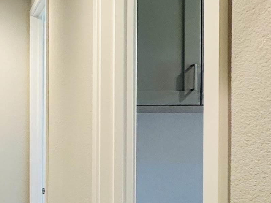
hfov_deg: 26.6
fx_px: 423
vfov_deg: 27.0
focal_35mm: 54
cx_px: -125
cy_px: 121
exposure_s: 1/60
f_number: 2.2
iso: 160
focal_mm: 2.22
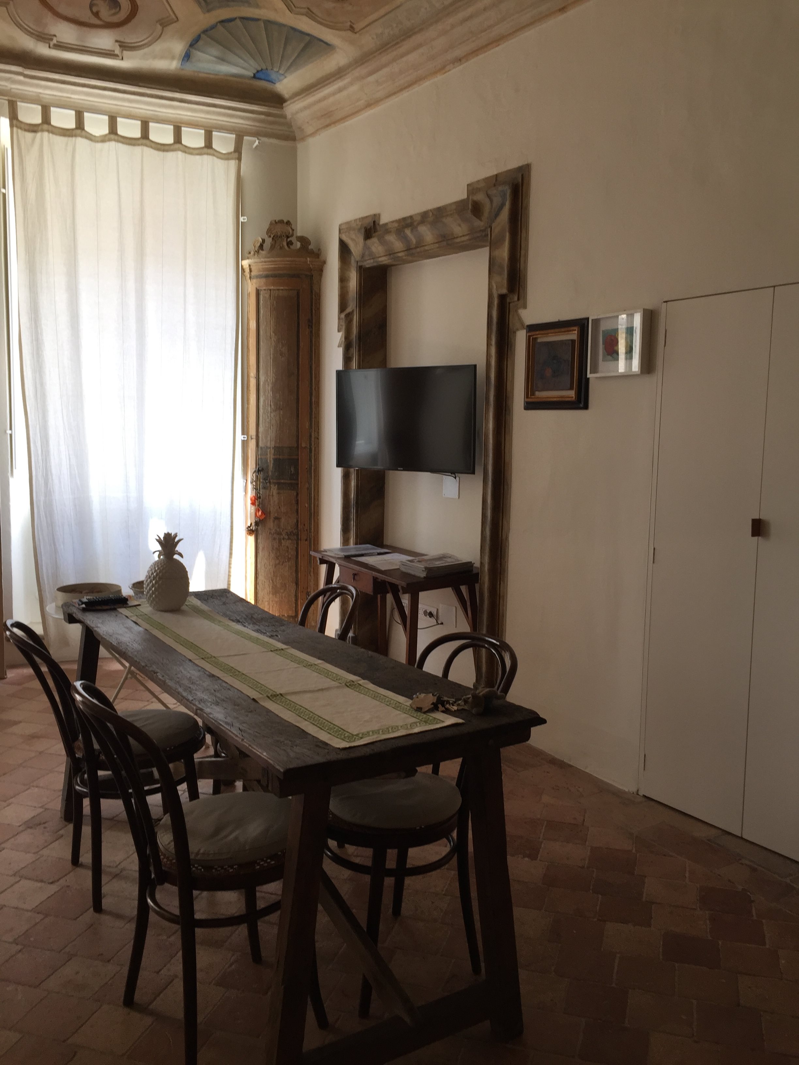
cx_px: 400
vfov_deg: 61.7
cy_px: 532
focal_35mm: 29
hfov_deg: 48.2
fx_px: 892
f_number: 2.2
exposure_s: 1/50
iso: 40
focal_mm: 4.15
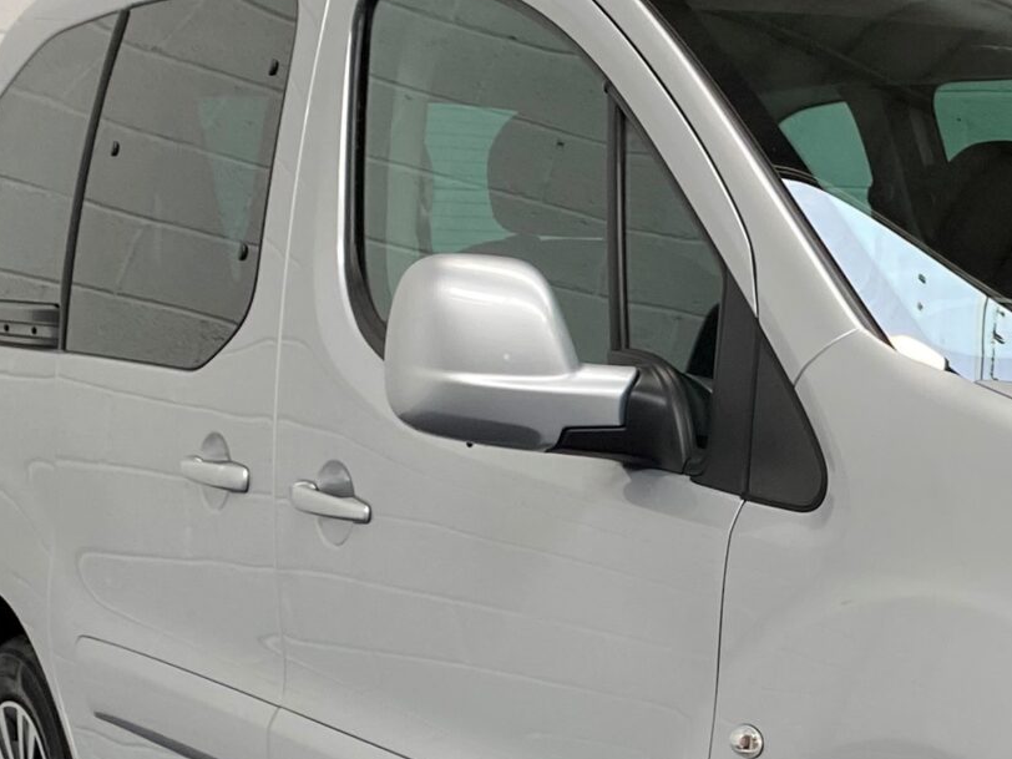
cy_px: 658
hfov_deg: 22.0
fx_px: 2397
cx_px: 1230
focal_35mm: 82
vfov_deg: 17.8
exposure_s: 1/100
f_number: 1.8
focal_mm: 4.25
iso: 64
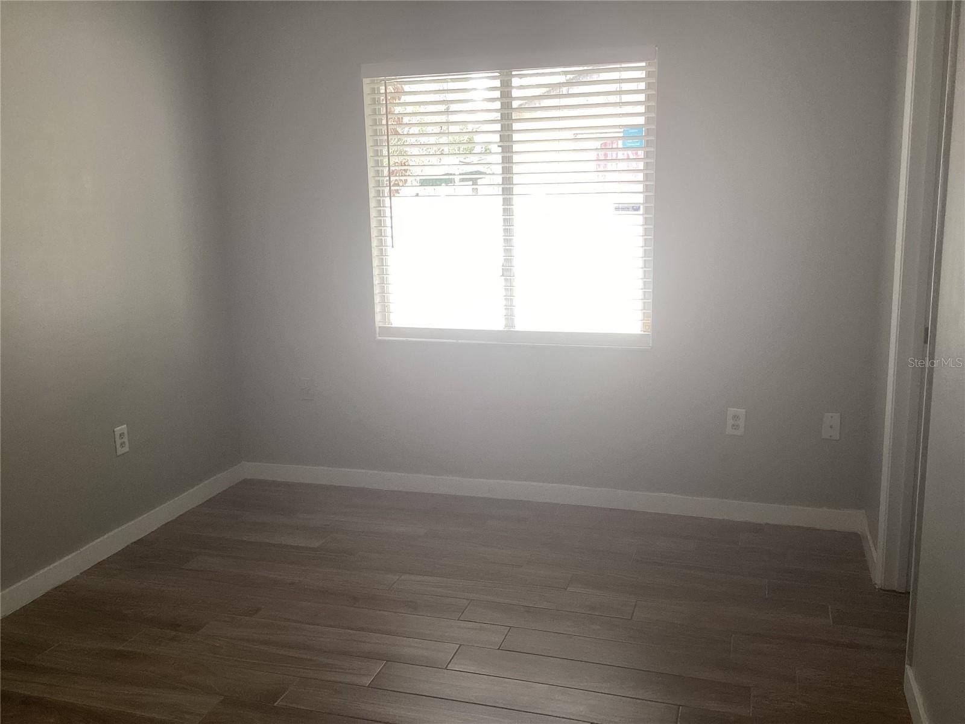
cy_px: 362
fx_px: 864
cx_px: 482
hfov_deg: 58.4
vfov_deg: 45.4
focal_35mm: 31
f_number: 2.4
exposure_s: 1/120
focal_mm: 3.3
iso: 100
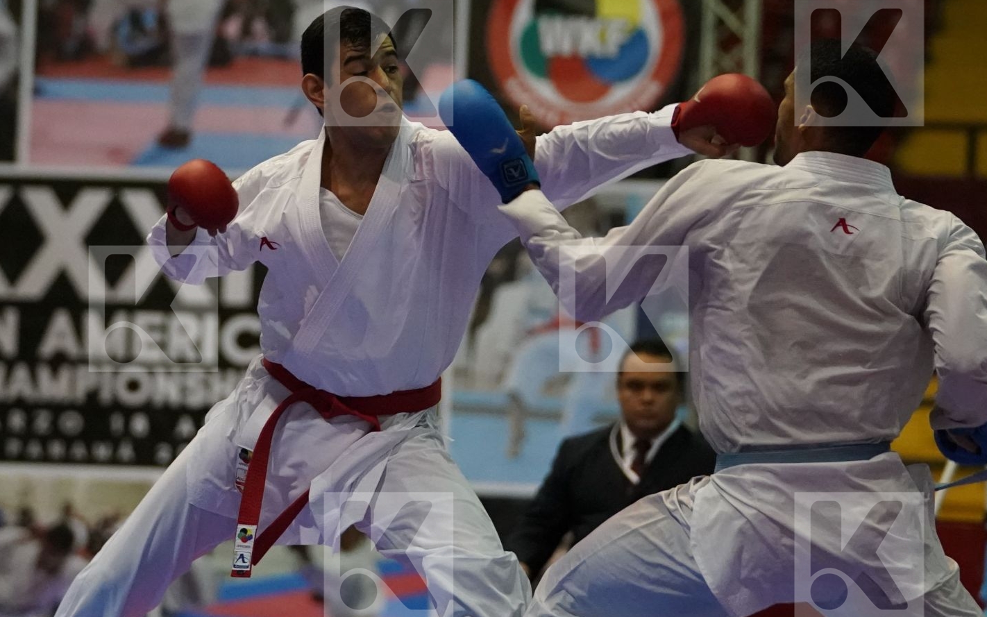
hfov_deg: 9.6
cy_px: 309
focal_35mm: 218
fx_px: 5864
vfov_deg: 6.0
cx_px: 389
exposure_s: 1/800
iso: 6400
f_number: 2.8
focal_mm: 113
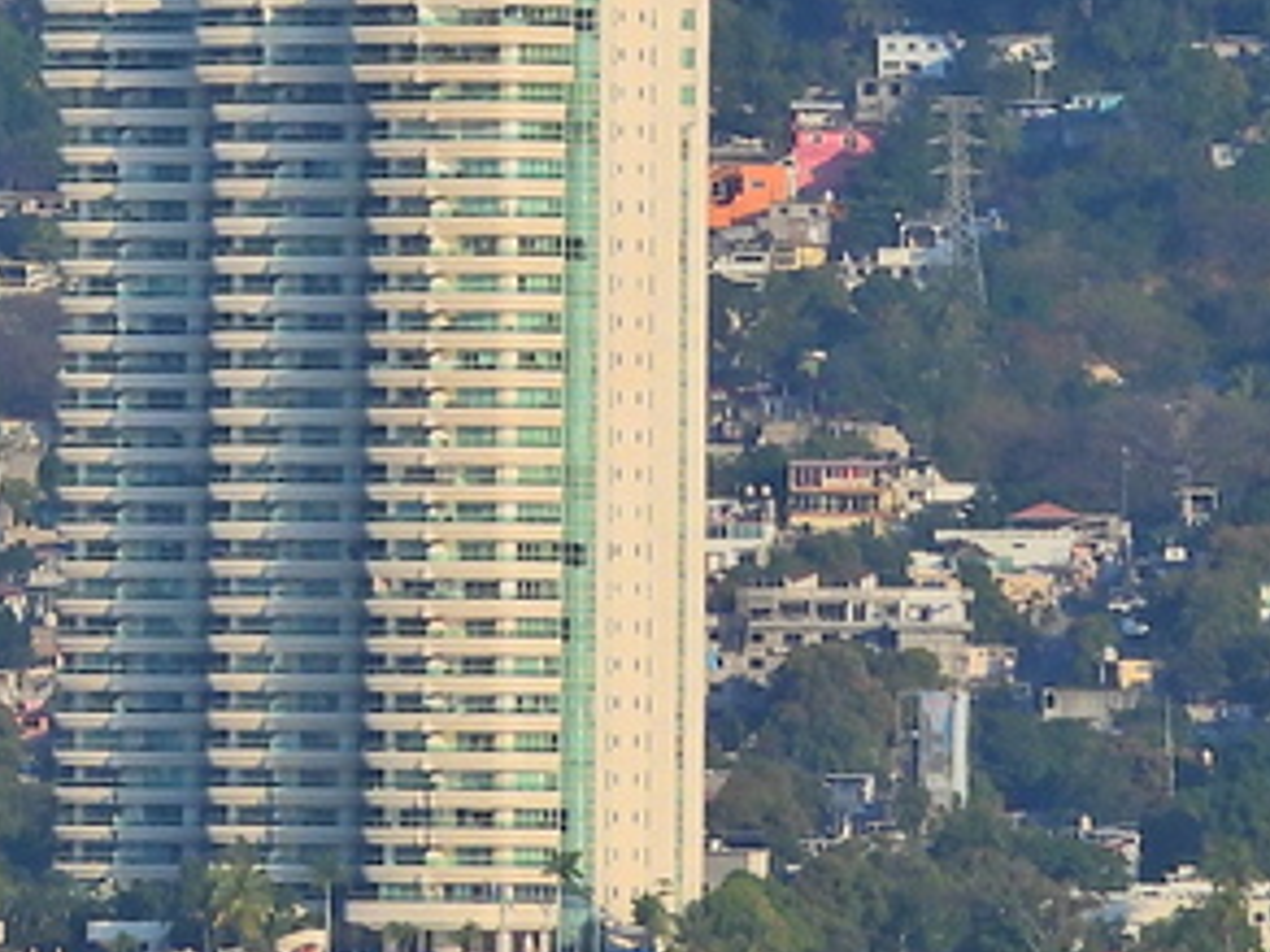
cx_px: -1205
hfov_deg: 1.7
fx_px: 41751
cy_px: -326
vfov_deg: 1.3
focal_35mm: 1138
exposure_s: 1/1000
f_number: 4.5
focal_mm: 46.4
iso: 100
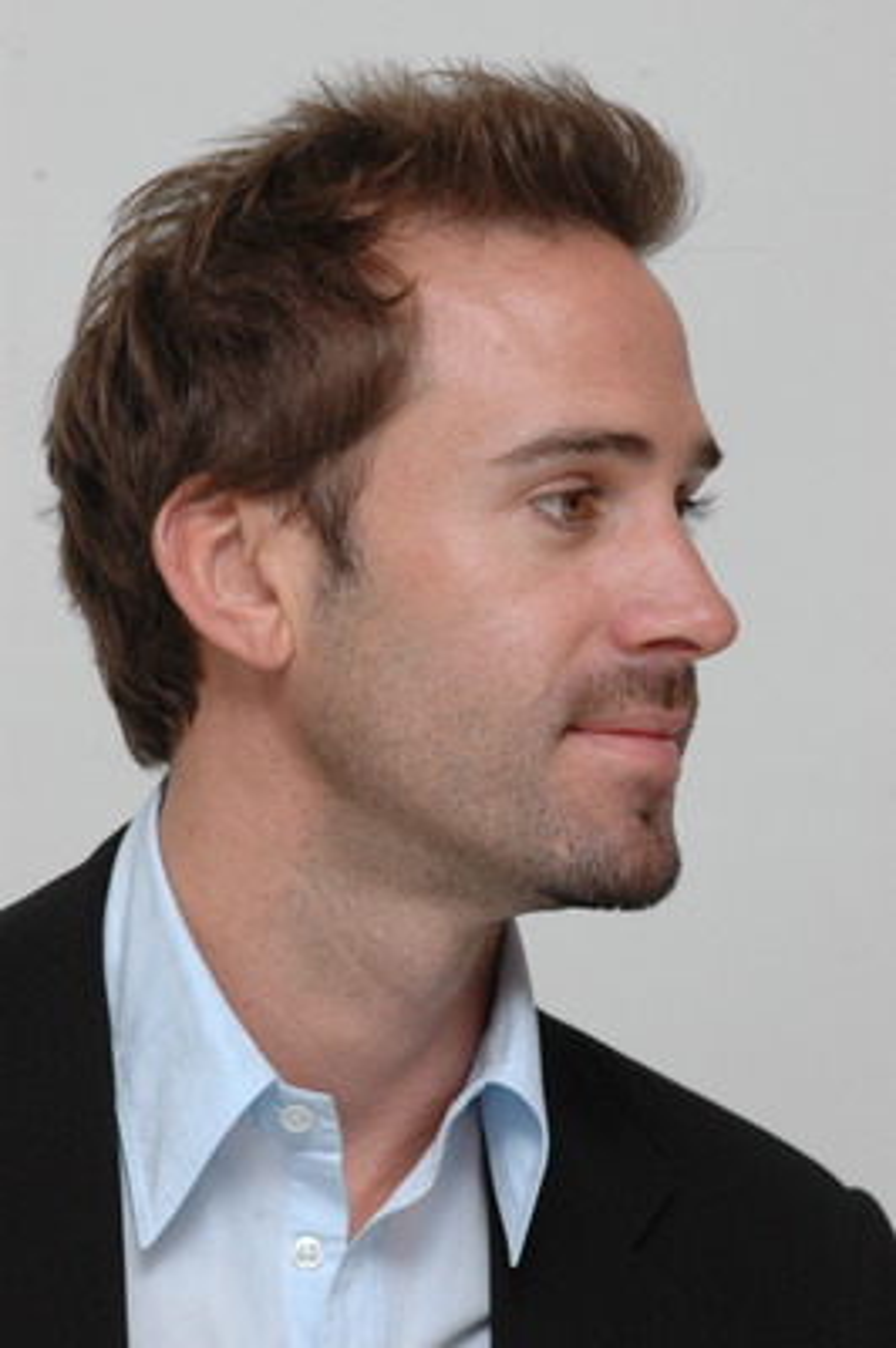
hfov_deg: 7.3
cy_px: 674
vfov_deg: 11.0
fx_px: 7012
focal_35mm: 188
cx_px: 448
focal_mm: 125
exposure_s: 1/800
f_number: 8
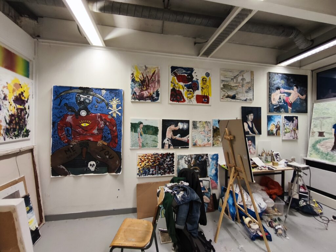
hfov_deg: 98.2
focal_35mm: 15
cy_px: 126
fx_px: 146
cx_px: 168
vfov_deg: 81.7
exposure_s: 1/33.3
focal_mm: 1.91
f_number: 2.2
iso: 160
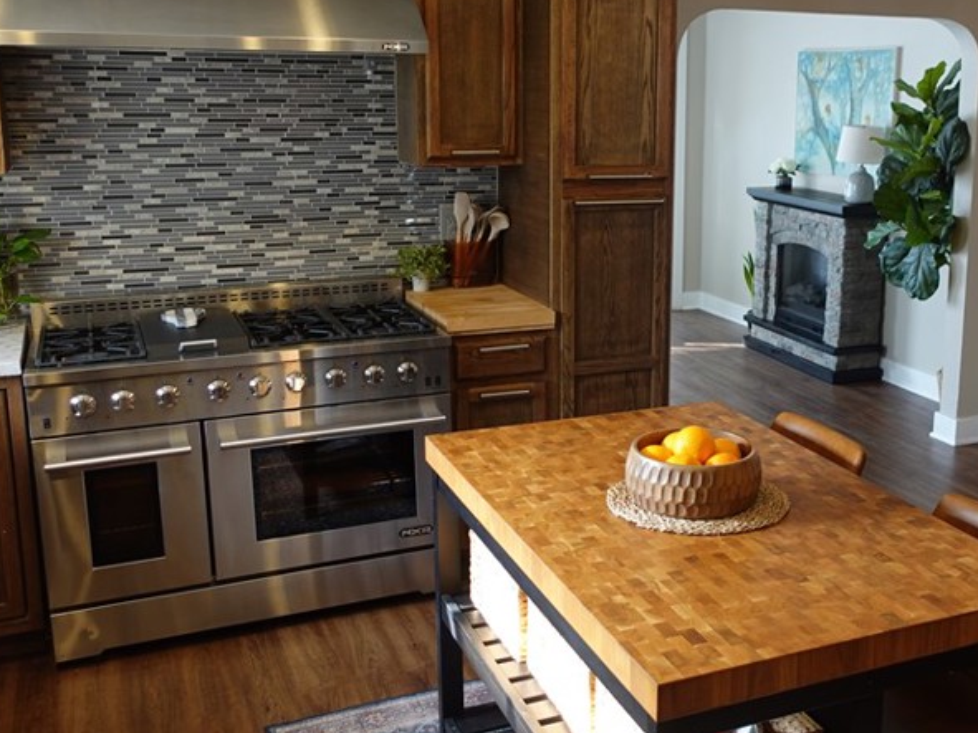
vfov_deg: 35.9
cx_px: 664
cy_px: 319
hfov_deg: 46.0
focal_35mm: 40
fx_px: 1130
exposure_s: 1/30
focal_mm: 9.4
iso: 125
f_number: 2.5
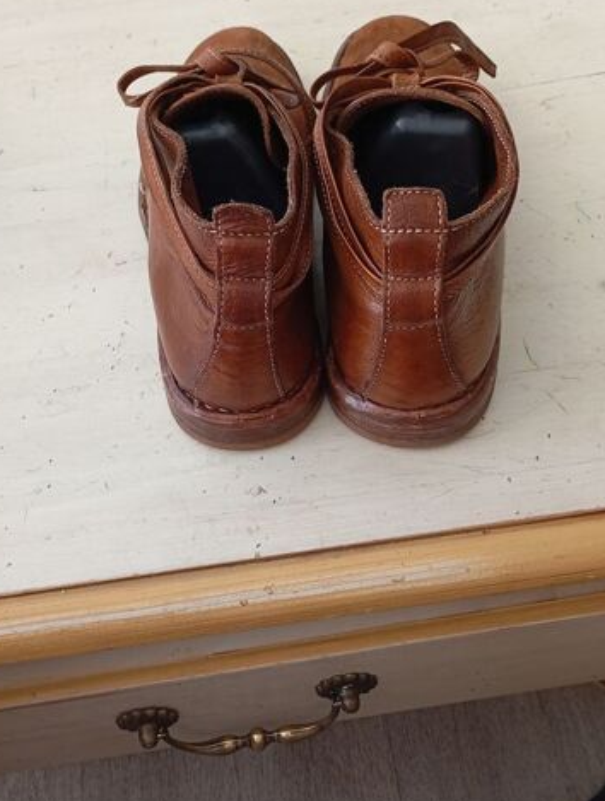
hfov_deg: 37.8
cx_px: 250
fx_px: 882
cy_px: 412
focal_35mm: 38
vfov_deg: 48.9
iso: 379
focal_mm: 4.27
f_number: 1.8
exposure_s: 1/33.3
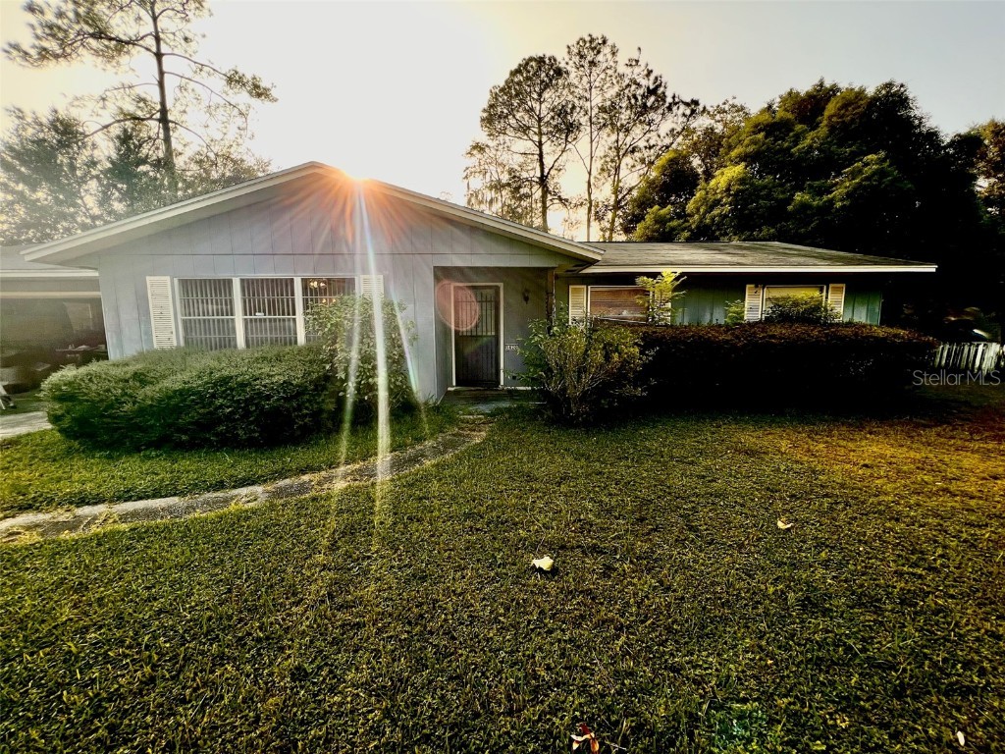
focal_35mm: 13
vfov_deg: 89.9
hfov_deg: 106.2
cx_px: 502
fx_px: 377
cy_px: 377
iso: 32
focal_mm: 1.57
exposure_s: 1/686
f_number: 1.8
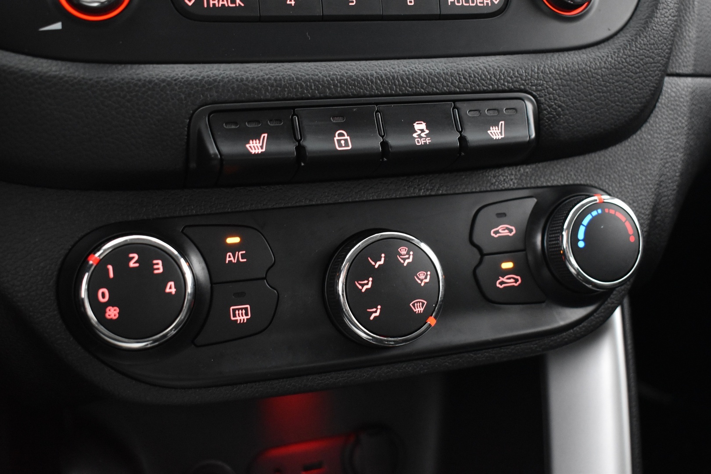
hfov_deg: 45.0
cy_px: 237
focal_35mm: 44
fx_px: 859
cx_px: 356
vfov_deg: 30.8
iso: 3200
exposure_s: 1/15
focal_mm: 29
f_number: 4.2
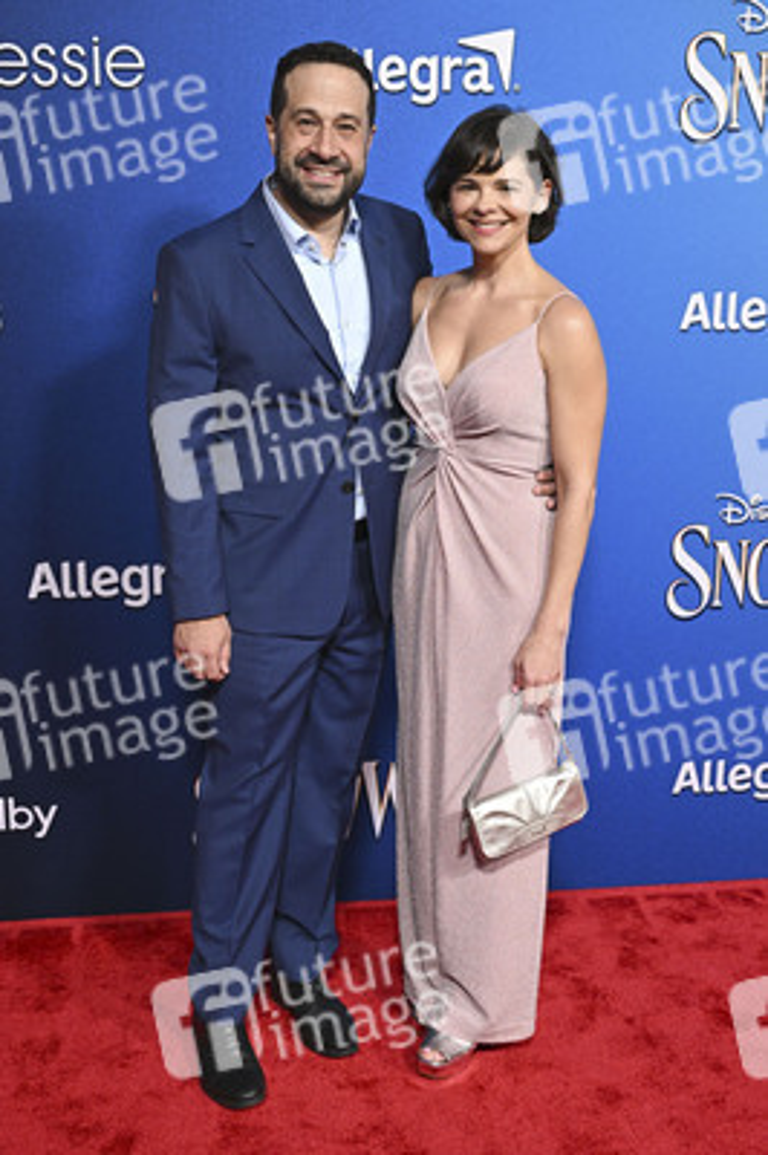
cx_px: 384
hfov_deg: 30.5
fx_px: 1410
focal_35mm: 44
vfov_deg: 44.5
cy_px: 578
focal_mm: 44
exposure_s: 1/250
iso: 3200
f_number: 4.5
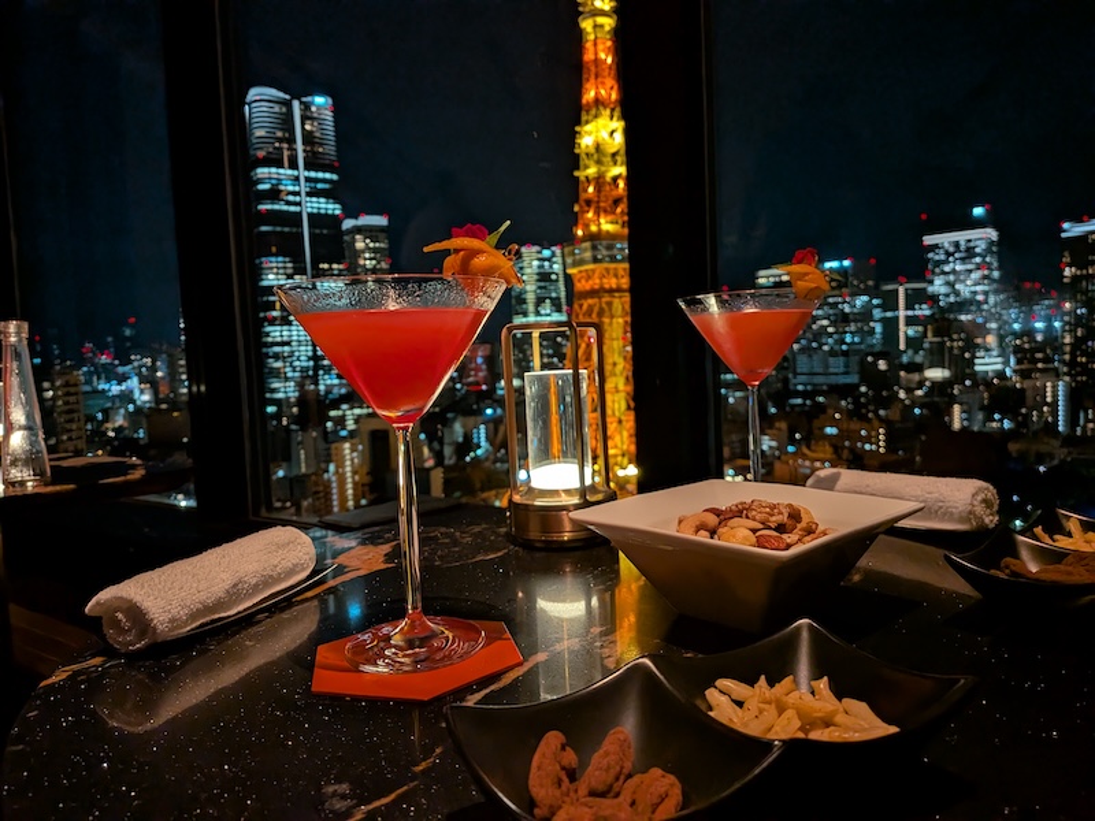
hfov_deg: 71.6
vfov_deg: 56.8
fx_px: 759
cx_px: 548
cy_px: 410
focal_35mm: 24
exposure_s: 1/33.3
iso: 296
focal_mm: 4.53
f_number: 1.7
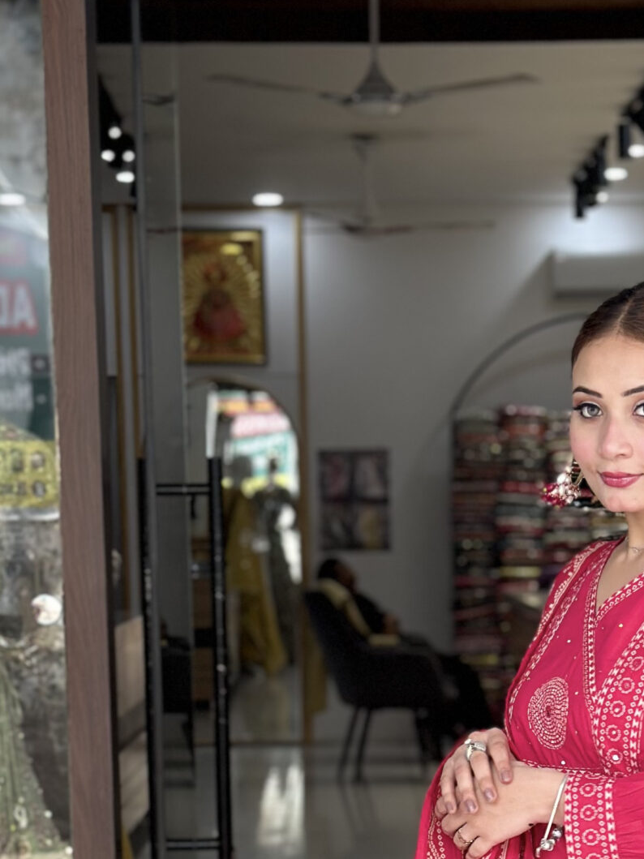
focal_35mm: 116
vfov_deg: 16.6
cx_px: 474
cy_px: 893
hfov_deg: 12.7
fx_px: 2878
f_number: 1.78
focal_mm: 6.86
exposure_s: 1/310
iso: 80
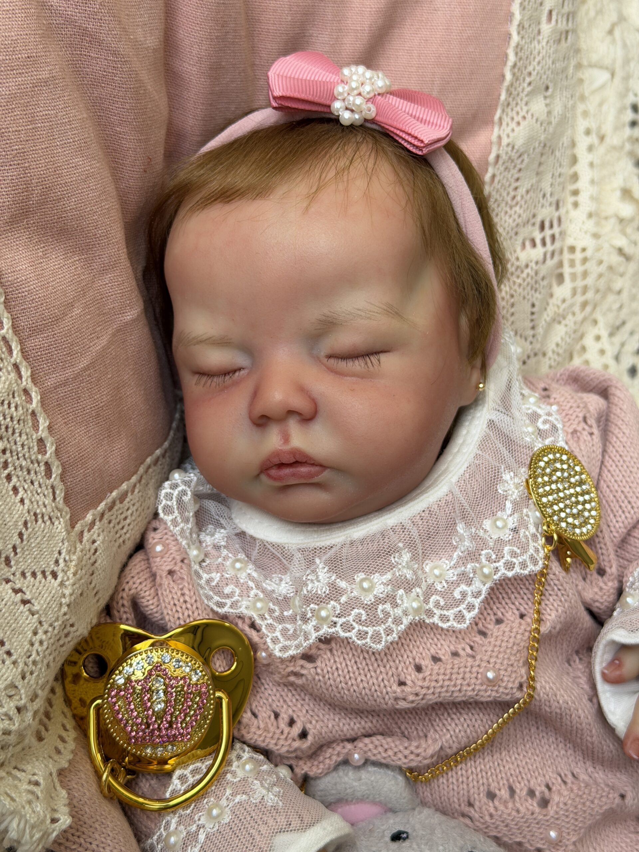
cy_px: 426
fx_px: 1181
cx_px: 320
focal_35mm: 48
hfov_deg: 30.3
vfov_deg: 39.7
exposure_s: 1/121
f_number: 1.78
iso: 64
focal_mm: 6.76
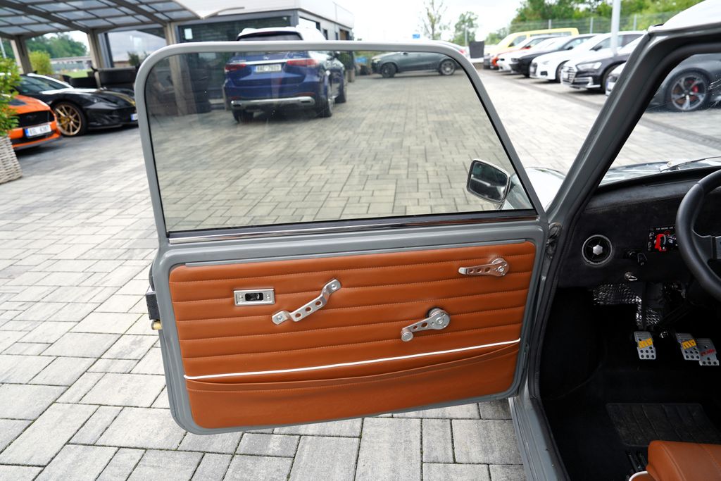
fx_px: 481
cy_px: 240
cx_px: 360
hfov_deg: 73.7
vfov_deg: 53.1
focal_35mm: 24
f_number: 4
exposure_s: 1/160
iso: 125
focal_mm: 24
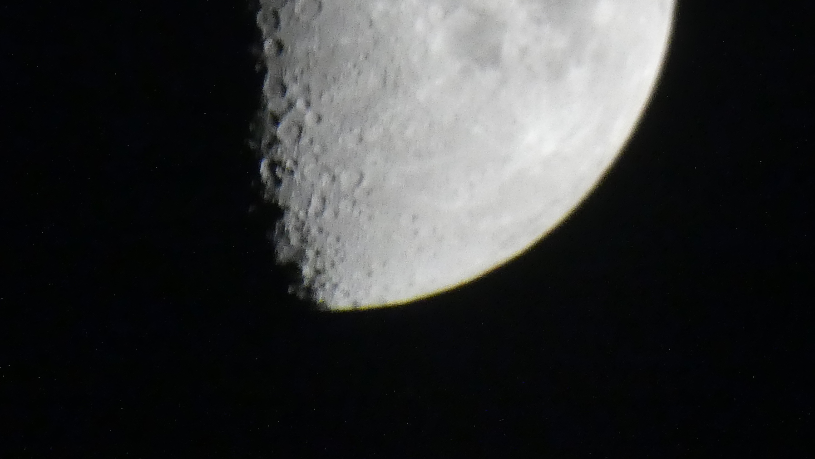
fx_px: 77047
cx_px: 505
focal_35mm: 3565
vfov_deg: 0.3
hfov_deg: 0.6
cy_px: -185
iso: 320
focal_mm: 215
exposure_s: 1/125
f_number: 5.9
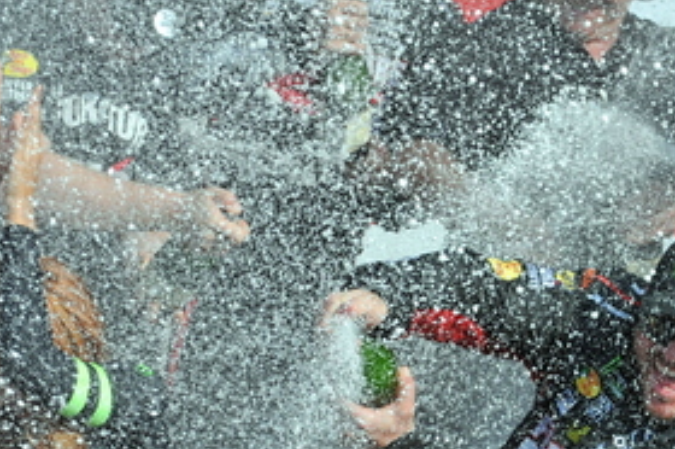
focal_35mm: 593
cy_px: 589
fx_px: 11106
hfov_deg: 3.5
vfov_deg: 2.3
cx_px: 728
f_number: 4
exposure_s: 1/1250
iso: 200
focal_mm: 140
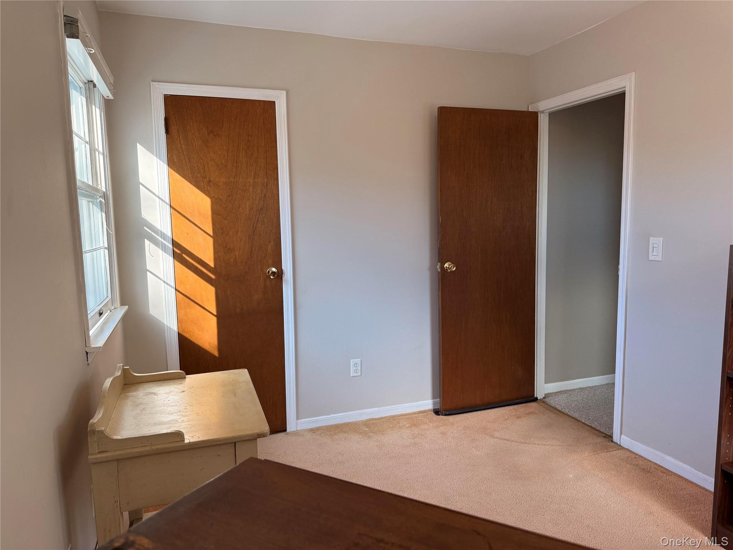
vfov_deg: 56.8
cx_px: 366
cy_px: 275
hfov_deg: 71.6
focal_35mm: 24
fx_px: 508
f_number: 1.78
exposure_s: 1/224
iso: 160
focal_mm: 6.76
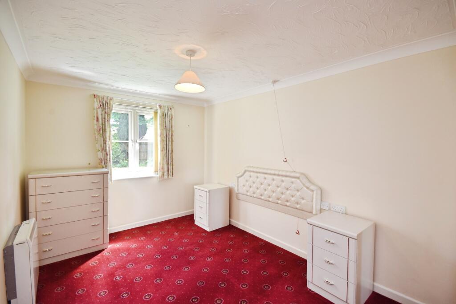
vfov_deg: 77.3
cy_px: 152
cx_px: 228
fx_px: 190
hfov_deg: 100.4
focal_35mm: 15
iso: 400
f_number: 8
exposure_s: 1/20
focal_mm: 10
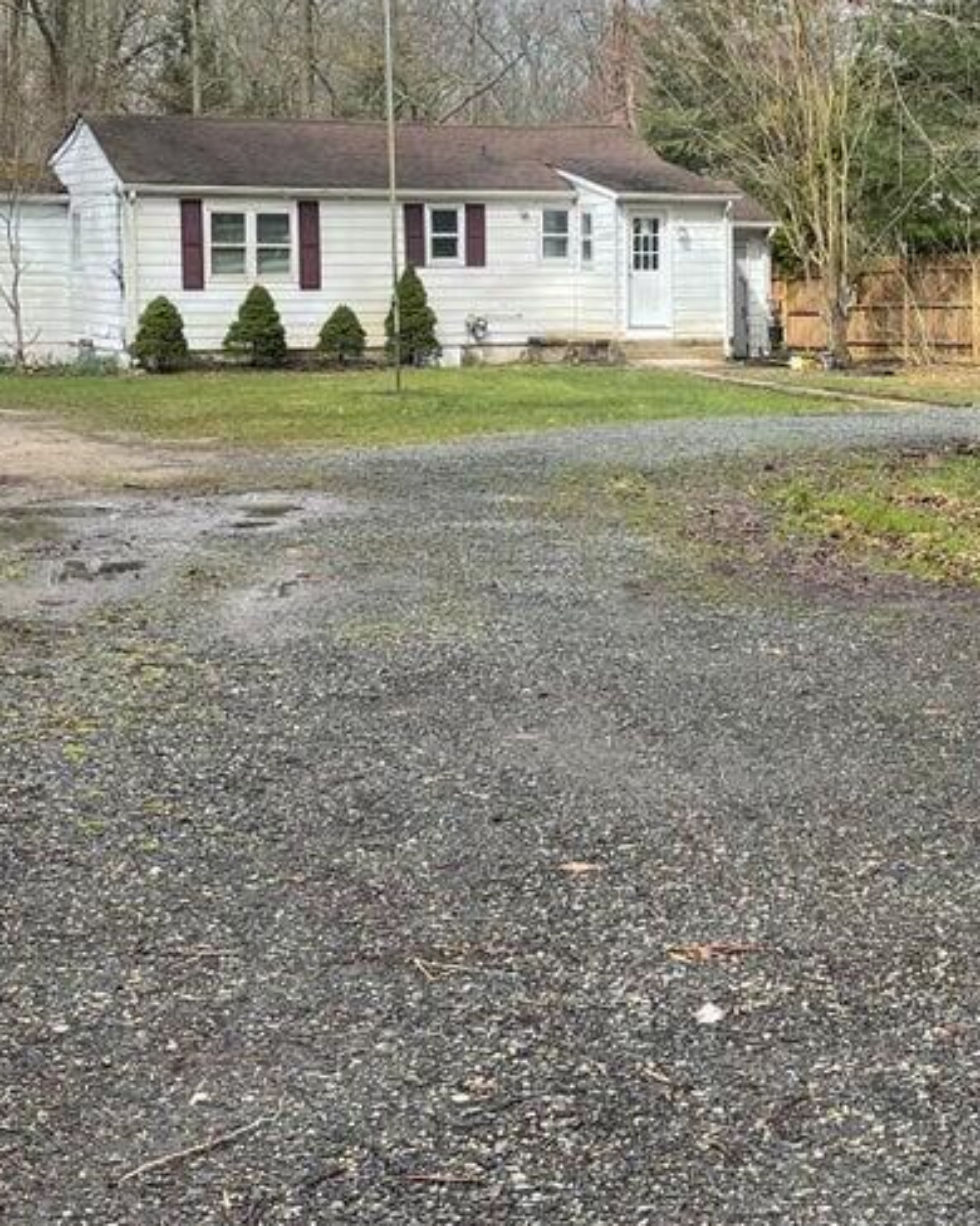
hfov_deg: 21.4
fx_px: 2576
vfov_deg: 26.7
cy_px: 500
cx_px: 732
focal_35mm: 71
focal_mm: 5.1
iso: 32
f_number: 1.6
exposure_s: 1/1175
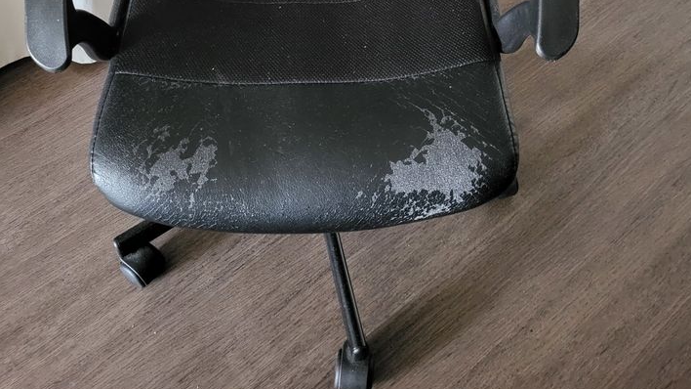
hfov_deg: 50.5
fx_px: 733
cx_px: 334
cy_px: -63
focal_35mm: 40
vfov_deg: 26.7
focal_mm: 5.4
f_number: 1.8
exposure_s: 1/25
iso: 1600
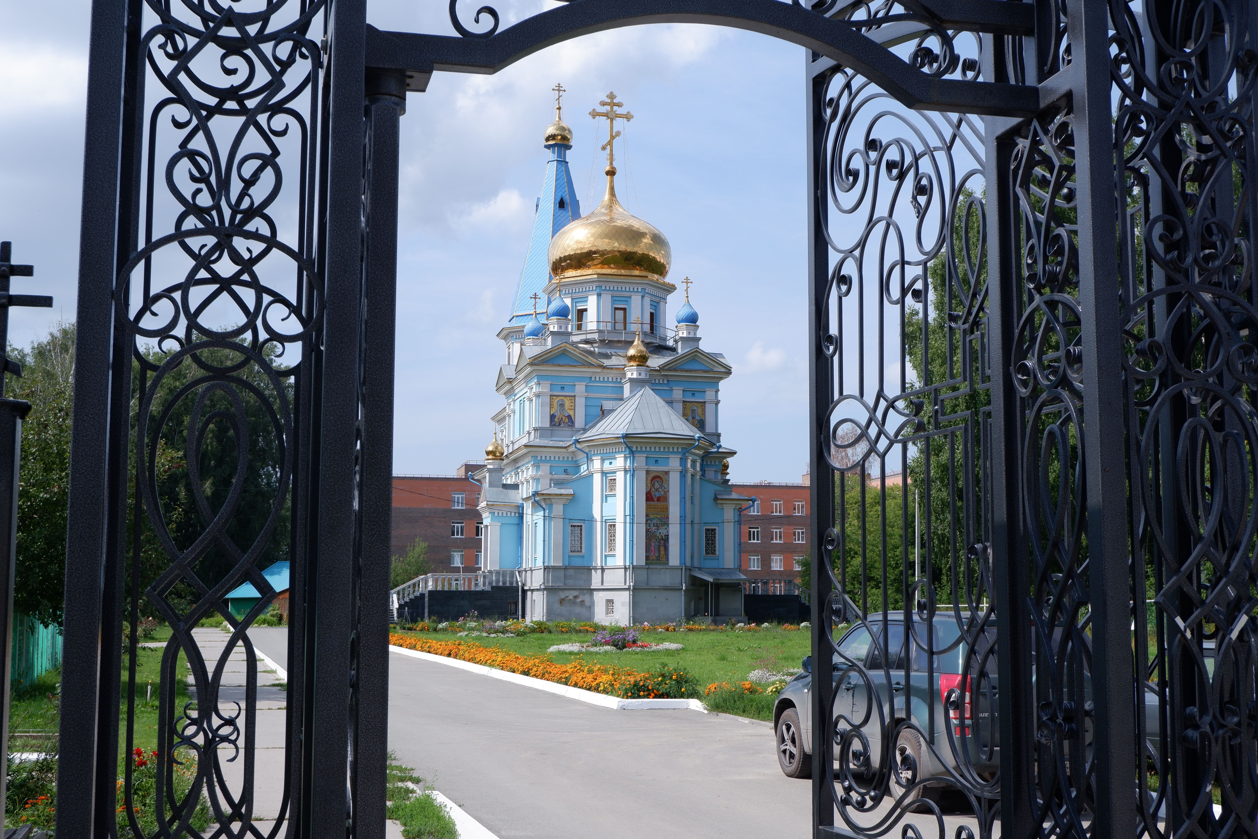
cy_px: 420
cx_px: 629
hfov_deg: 43.6
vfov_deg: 29.9
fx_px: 1572
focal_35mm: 45
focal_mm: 30.5
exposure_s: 1/450
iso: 200
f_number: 8
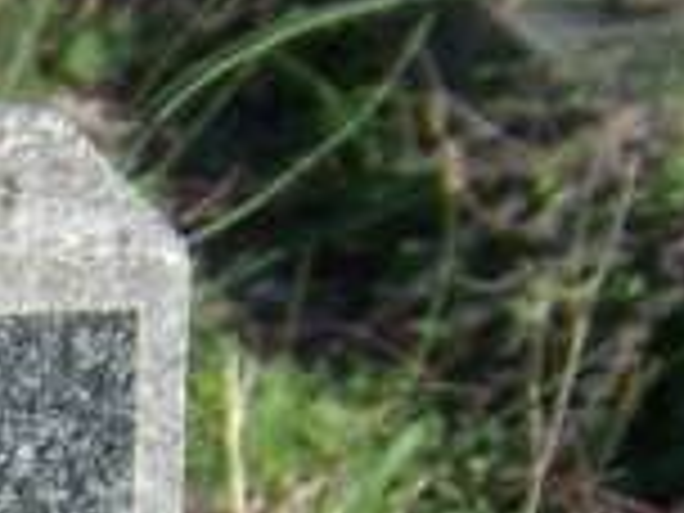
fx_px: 12192
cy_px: 1750
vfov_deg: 2.4
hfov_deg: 3.2
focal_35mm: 617
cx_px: -410
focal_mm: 13.2
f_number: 3.2
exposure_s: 1/800
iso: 64
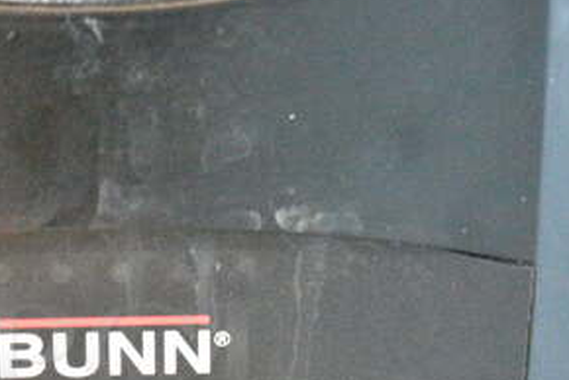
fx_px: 1993
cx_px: 122
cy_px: 353
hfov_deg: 16.1
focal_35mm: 126
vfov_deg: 10.8
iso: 22800
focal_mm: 40
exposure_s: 1/60
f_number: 5
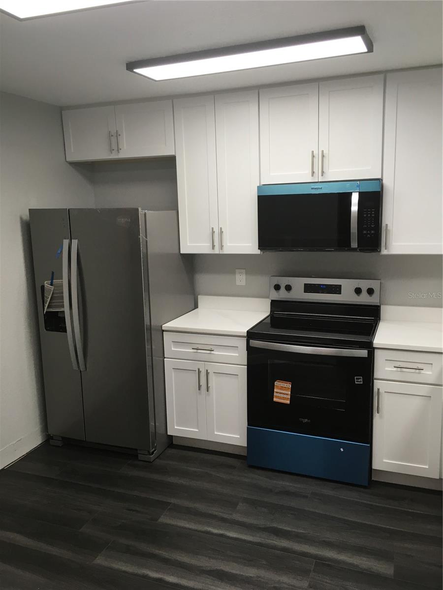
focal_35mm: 29
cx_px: 222
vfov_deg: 61.7
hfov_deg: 48.2
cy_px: 295
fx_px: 495
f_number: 2.2
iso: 25
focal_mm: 4.15
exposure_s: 1/40
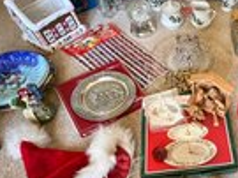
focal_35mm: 33
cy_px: 121
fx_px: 227
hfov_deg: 49.0
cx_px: 218
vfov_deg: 42.2
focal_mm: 1.57
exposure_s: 1/40
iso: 1000
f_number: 1.8
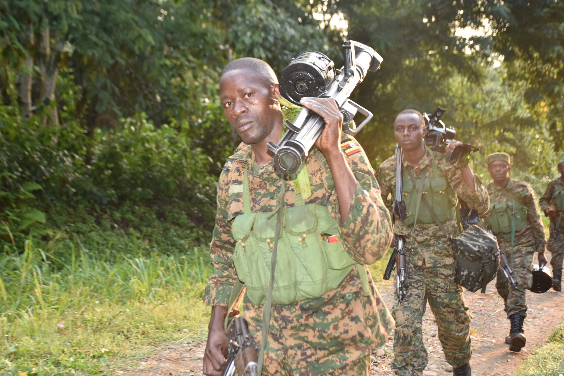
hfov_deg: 35.1
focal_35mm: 57
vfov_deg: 23.8
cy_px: 188
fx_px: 893
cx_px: 282
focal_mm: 38
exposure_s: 1/125
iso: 640
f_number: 4.5
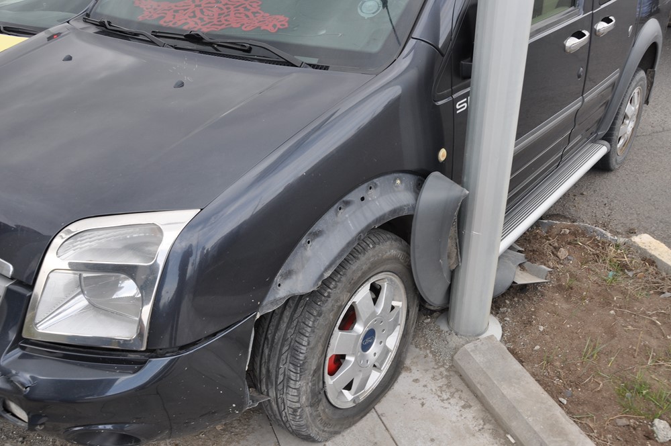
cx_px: 336
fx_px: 614
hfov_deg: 57.3
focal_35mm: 33
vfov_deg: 39.9
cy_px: 223
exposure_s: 1/80
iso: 200
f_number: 9
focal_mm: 22
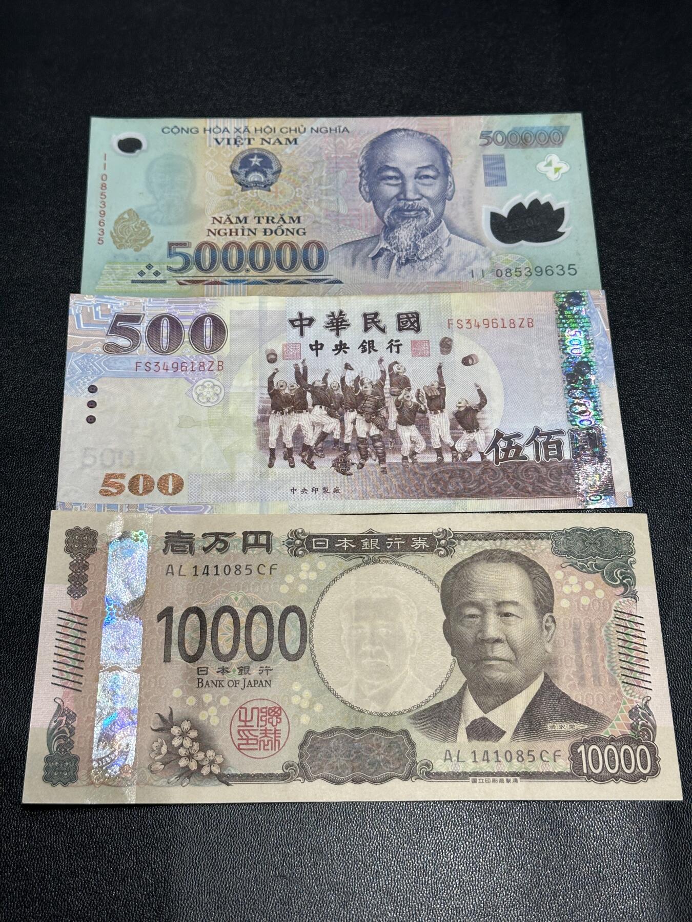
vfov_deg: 39.7
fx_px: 1279
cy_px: 461
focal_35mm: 48
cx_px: 346
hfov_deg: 30.3
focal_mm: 6.86
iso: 80
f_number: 1.78
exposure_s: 1/50
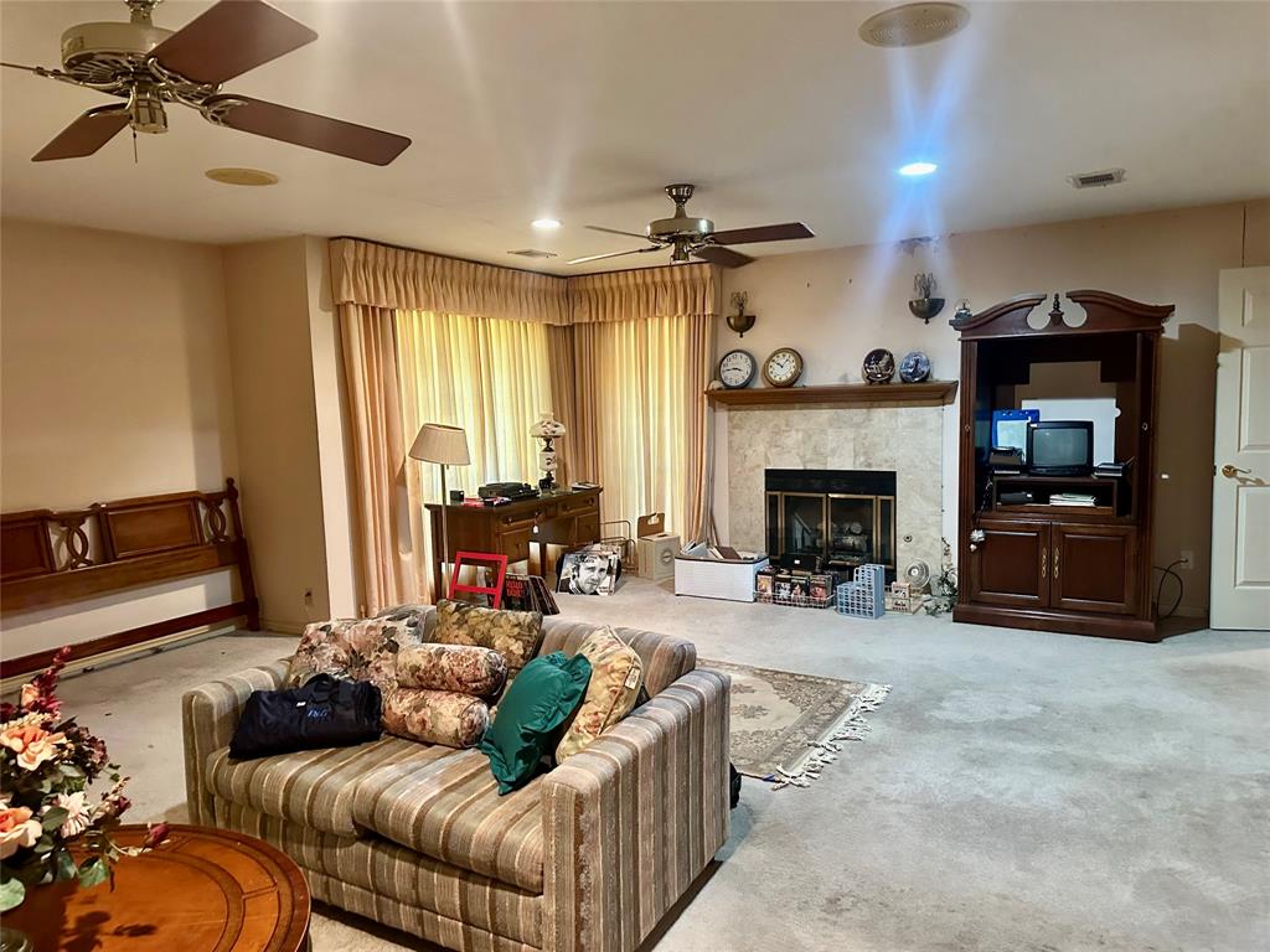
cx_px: 635
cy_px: 476
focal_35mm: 24
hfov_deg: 71.6
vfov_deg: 56.8
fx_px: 881
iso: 640
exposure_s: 1/60
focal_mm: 6.86
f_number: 1.78
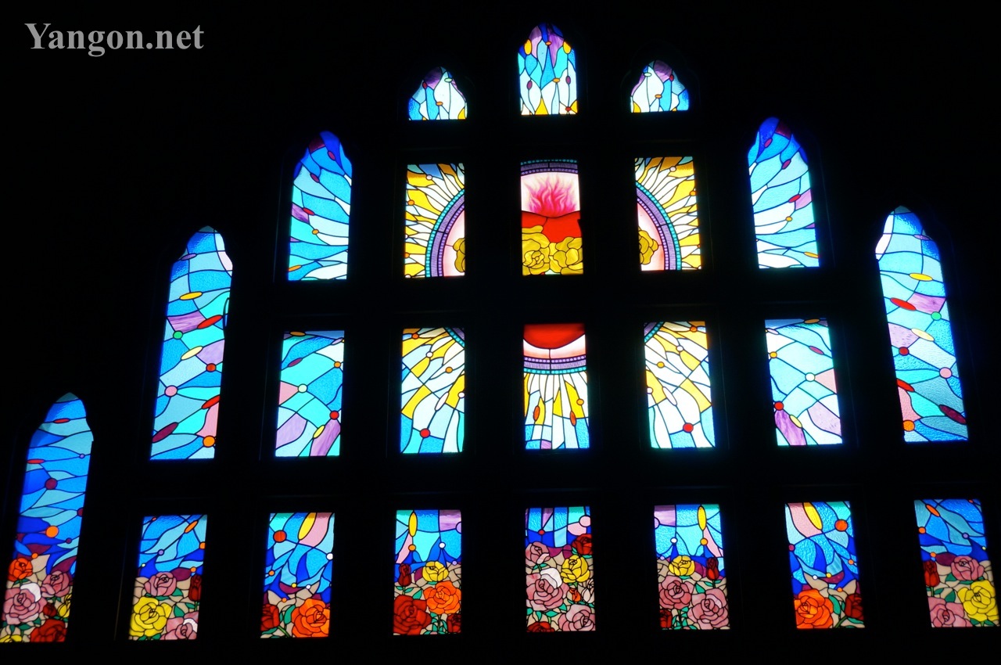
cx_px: 500
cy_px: 332
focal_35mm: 56
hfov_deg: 36.0
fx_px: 1541
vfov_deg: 24.3
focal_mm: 37
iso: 160
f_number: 5.6
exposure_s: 1/160
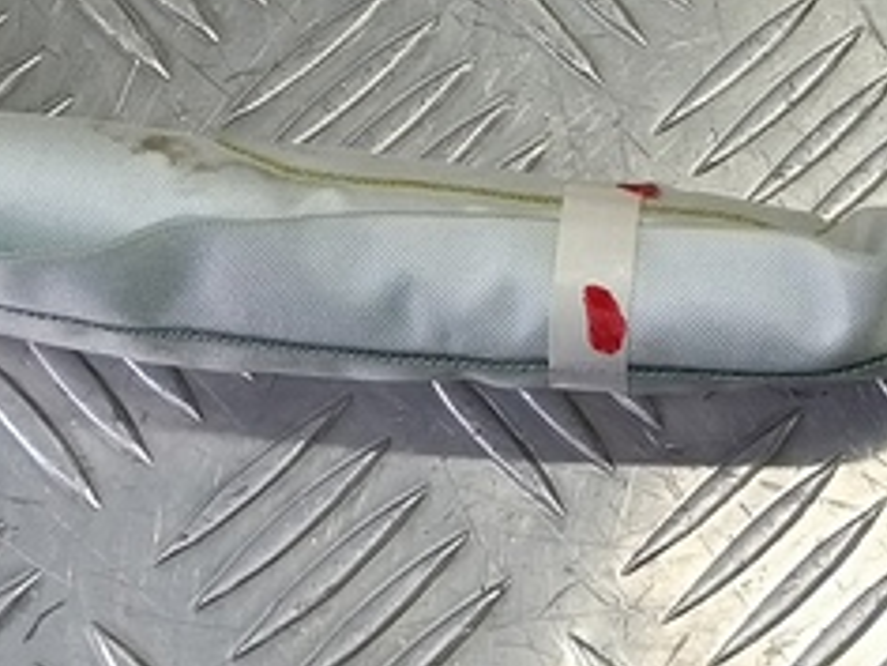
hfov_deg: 18.9
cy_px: -715
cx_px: 970
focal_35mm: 100
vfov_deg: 12.7
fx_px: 2562
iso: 82
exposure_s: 1/50
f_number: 1.6
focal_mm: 4.11
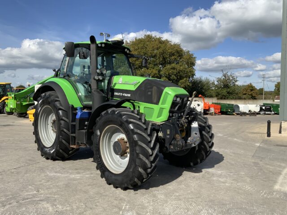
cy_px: 108
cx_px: 144
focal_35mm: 29
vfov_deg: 48.2
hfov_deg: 61.7
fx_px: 240
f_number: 1.8
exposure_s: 1/2058
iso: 16
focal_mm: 3
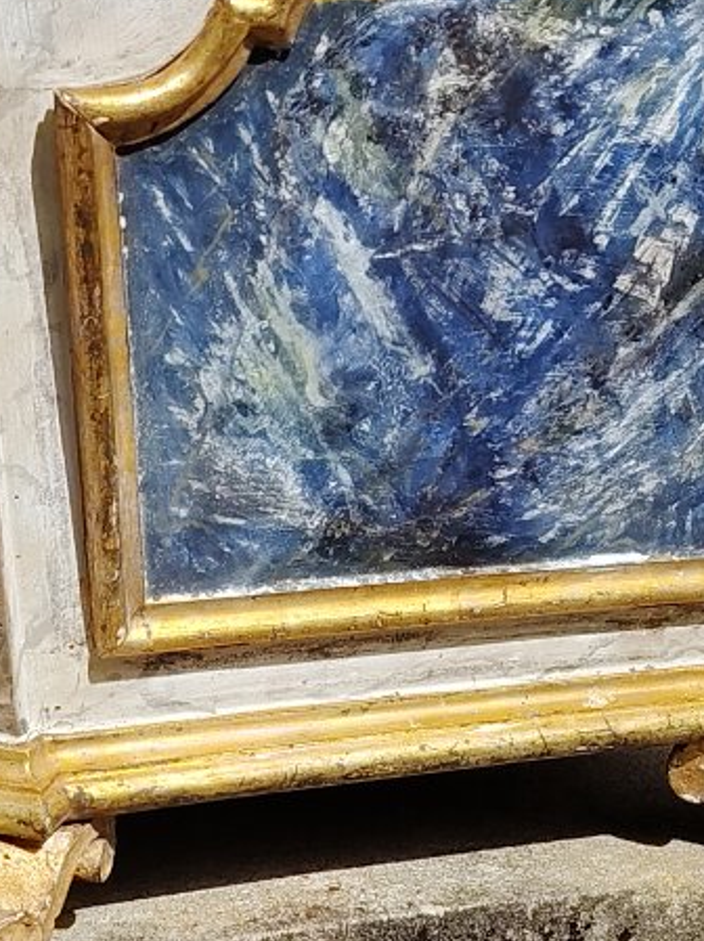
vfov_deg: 18.3
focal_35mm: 107
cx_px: 409
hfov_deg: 13.8
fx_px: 2906
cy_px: 287
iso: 101
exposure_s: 1/1042
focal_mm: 5.25
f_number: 1.75
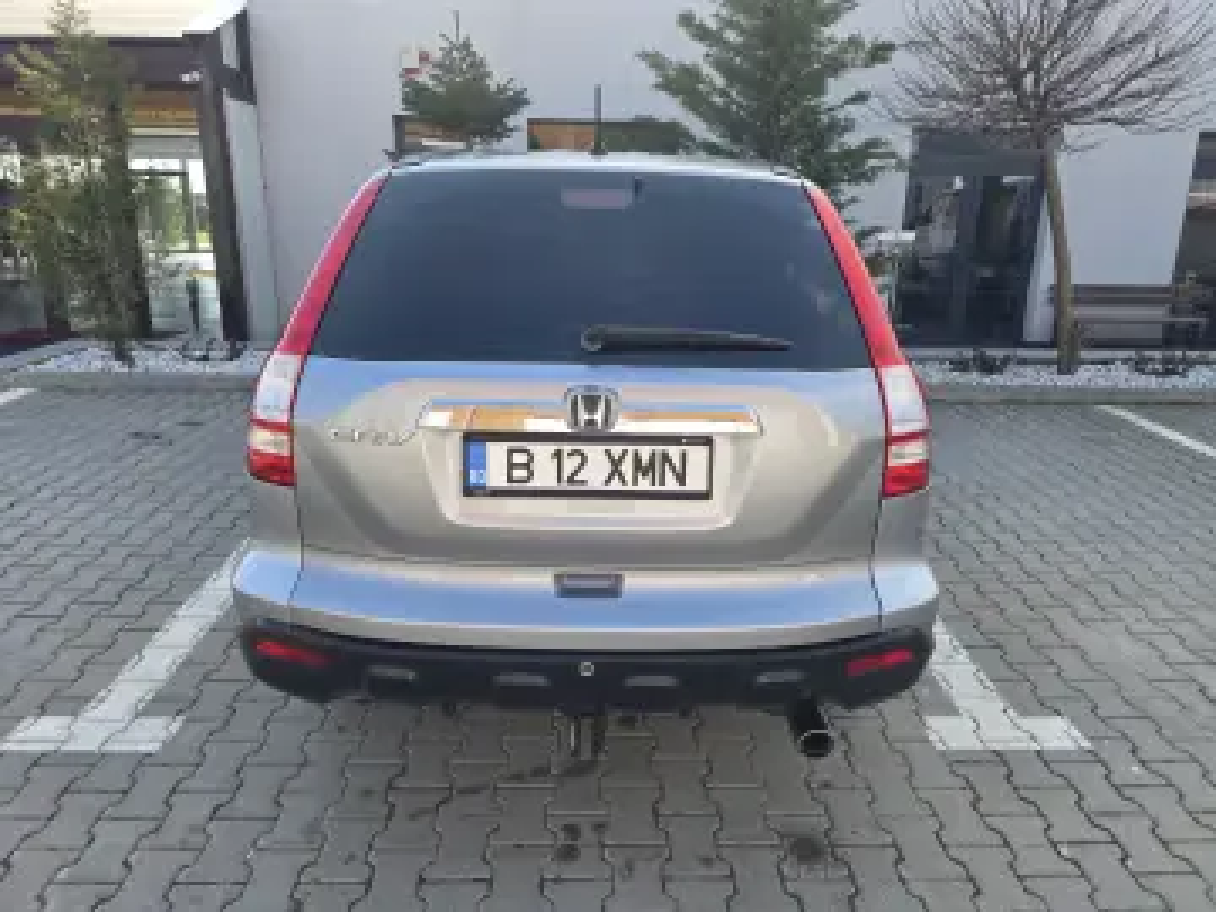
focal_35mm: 23
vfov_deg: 58.9
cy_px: 456
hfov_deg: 73.9
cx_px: 608
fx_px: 808
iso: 80
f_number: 1.7
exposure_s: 1/1559
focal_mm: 6.3
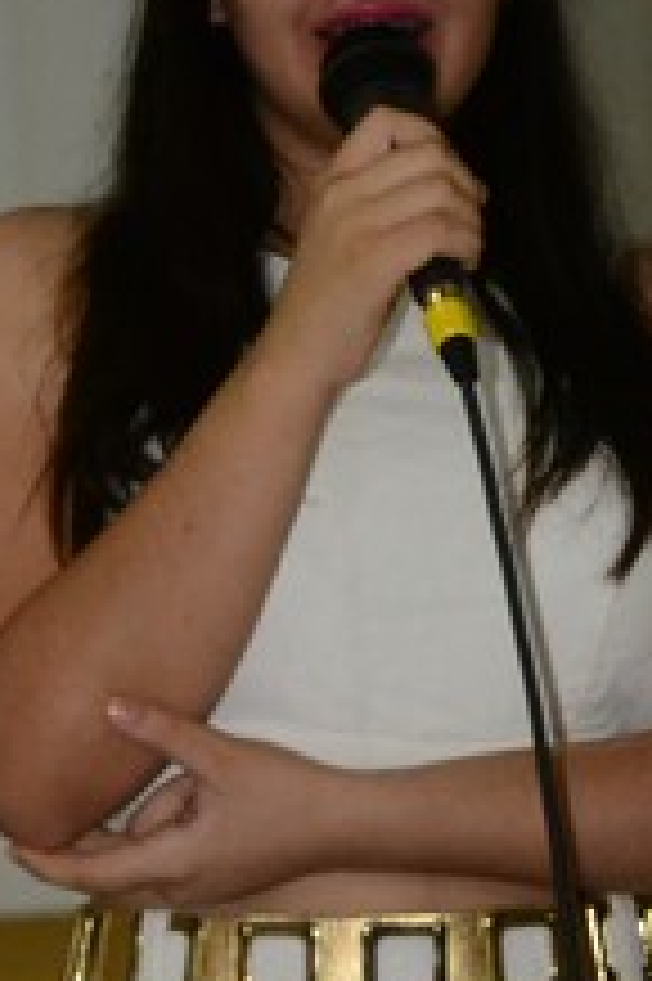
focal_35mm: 325
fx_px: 8843
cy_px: 549
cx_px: 261
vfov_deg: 6.3
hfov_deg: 4.2
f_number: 5.6
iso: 3200
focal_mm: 105
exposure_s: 1/80
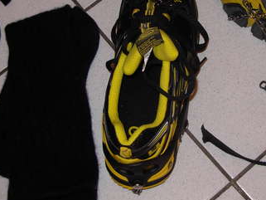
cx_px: 184
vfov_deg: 20.5
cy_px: 41
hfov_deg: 27.2
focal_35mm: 71
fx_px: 546
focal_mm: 6.3
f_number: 2.9
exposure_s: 1/22.6
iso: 79
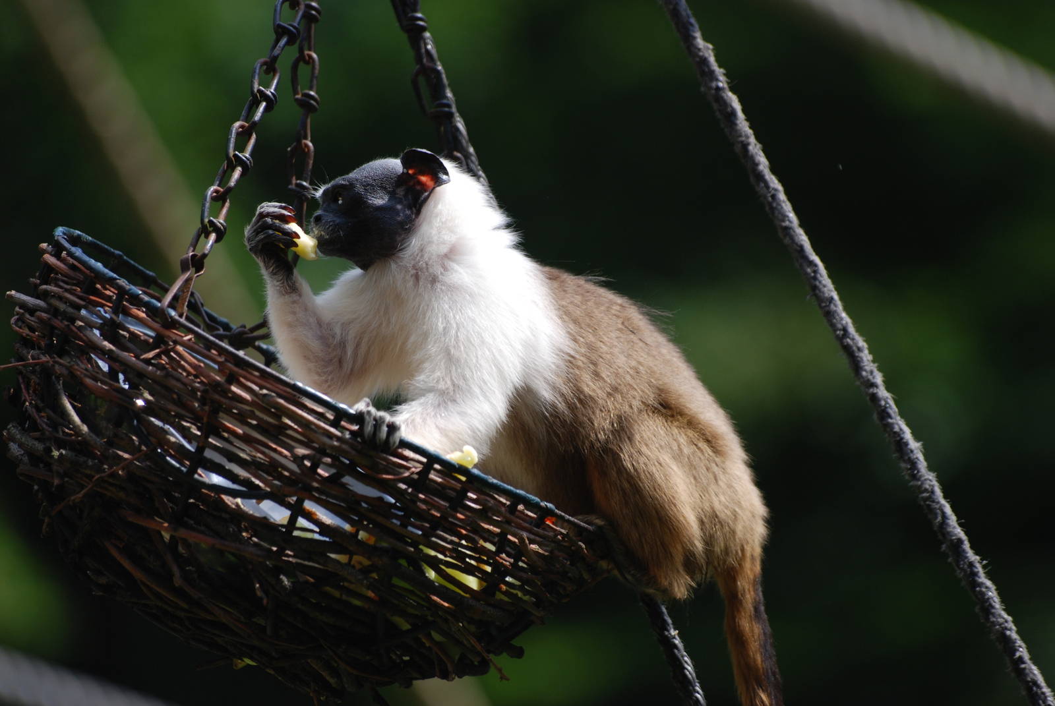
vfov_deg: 3.8
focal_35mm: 360
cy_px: 353
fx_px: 10562
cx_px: 528
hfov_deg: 5.7
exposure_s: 1/640
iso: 200
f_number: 5.3
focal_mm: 240
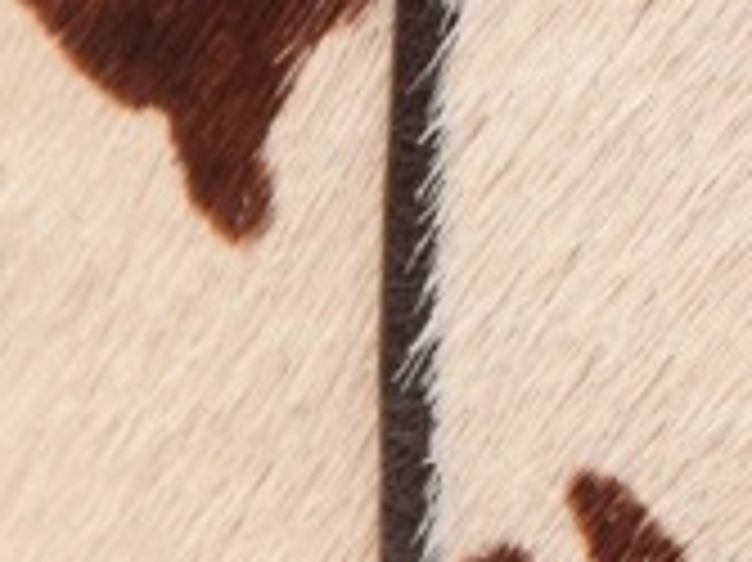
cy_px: -569
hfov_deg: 4.2
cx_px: 644
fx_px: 10309
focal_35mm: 475
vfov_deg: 3.1
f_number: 5.6
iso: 1250
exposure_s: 1/60
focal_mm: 55
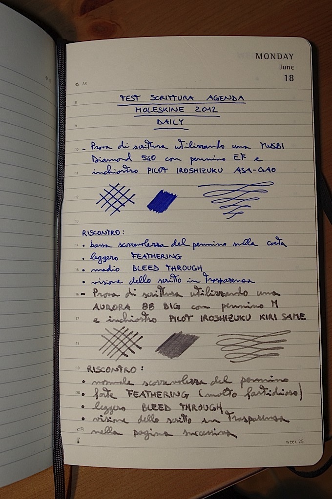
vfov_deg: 49.6
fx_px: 541
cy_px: 250
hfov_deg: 34.1
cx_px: 166
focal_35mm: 39
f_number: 7.1
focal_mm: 26.25
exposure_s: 1/25
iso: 400
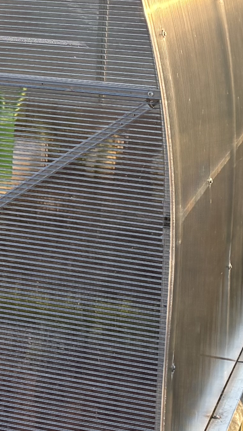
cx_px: -139
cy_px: 38
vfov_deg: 17.7
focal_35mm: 119
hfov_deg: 9.8
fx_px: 1363
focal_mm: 5.96
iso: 50
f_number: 1.6
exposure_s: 1/831
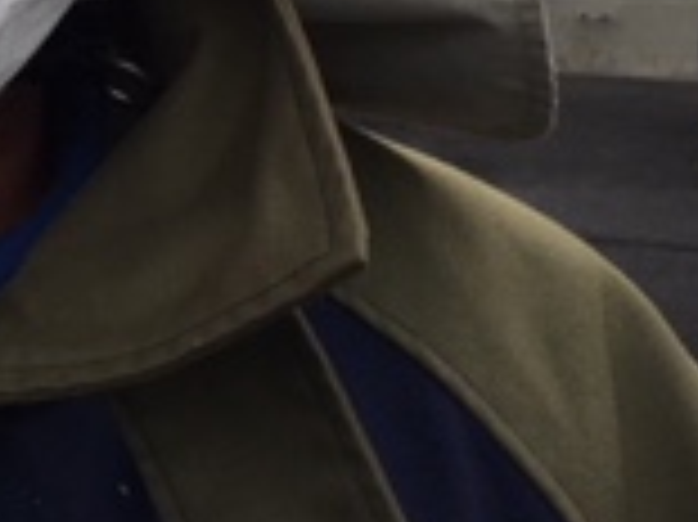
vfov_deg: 11.8
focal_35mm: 120
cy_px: -243
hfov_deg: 15.3
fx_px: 2418
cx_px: -320
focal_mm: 4.15
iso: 25
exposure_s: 1/1282
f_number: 2.2
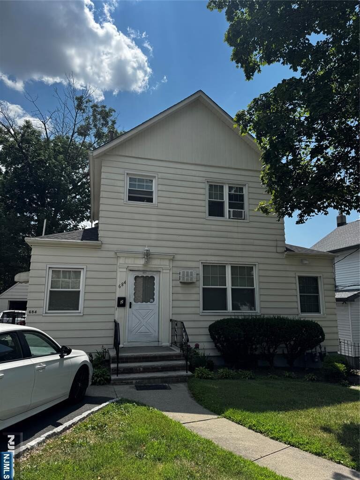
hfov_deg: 56.8
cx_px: 180
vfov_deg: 71.6
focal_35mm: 24
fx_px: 333
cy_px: 240
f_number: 1.78
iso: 80
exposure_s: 1/4608
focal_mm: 6.76
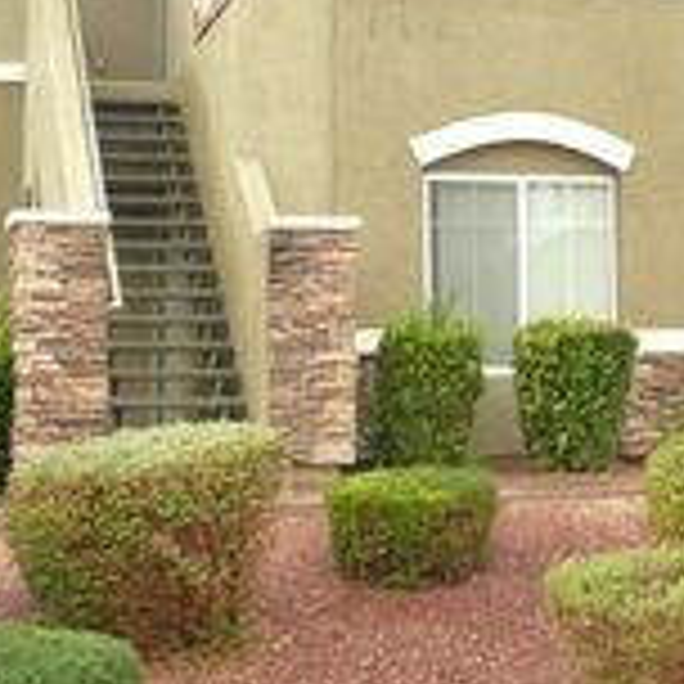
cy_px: 110
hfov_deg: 19.5
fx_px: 1945
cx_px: 630
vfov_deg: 19.7
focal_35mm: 87
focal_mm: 4.9
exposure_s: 1/30
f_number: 3.4
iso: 160
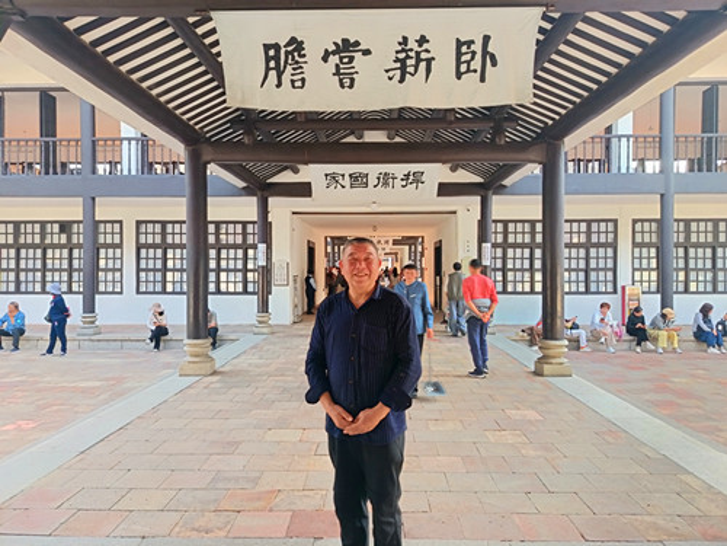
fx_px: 504
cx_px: 364
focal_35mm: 24
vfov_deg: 56.8
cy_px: 273
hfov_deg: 71.6
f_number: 1.75
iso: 258
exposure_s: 1/100
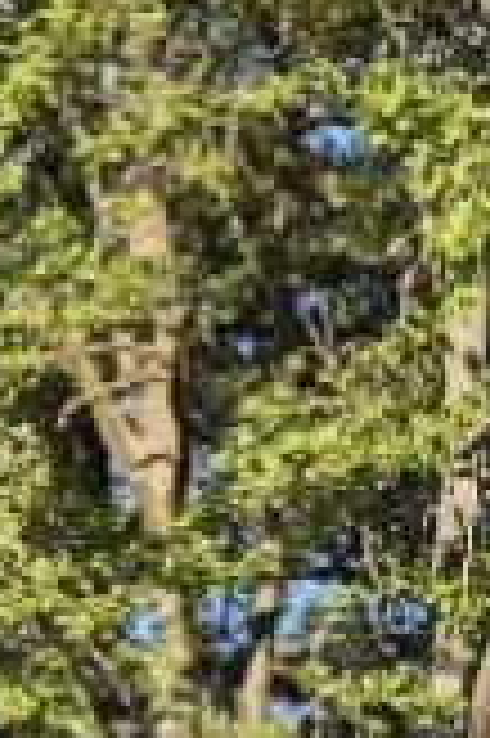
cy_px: 1660
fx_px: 5626
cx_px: -1209
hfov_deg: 4.7
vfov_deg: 7.1
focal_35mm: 275
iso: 800
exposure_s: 1/3200
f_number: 9
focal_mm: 30
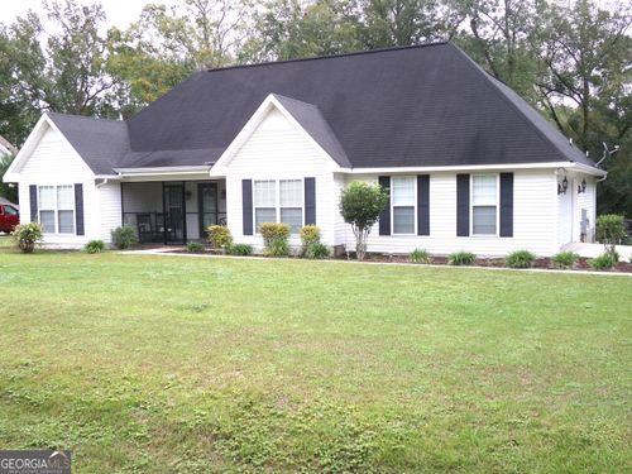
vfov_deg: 38.7
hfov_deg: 50.1
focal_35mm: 37
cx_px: 316
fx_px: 676
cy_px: 237
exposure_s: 1/125
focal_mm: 6.6
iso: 100
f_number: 4
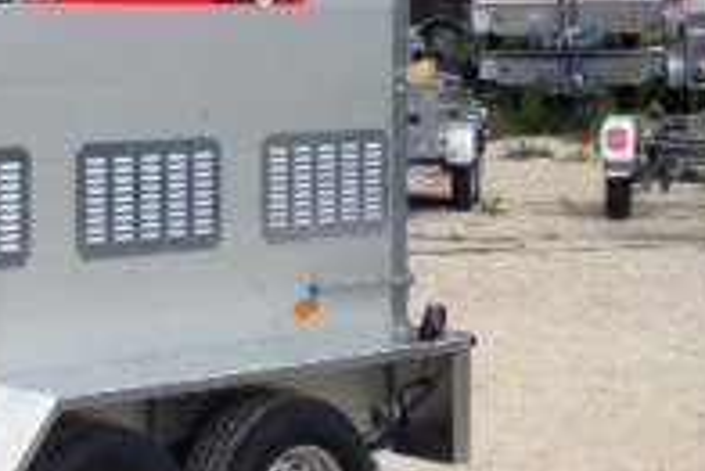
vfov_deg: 12.2
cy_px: 101
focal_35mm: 112
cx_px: -223
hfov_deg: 17.1
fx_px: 2195
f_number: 2.4
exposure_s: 1/2088
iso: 50
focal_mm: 4.12
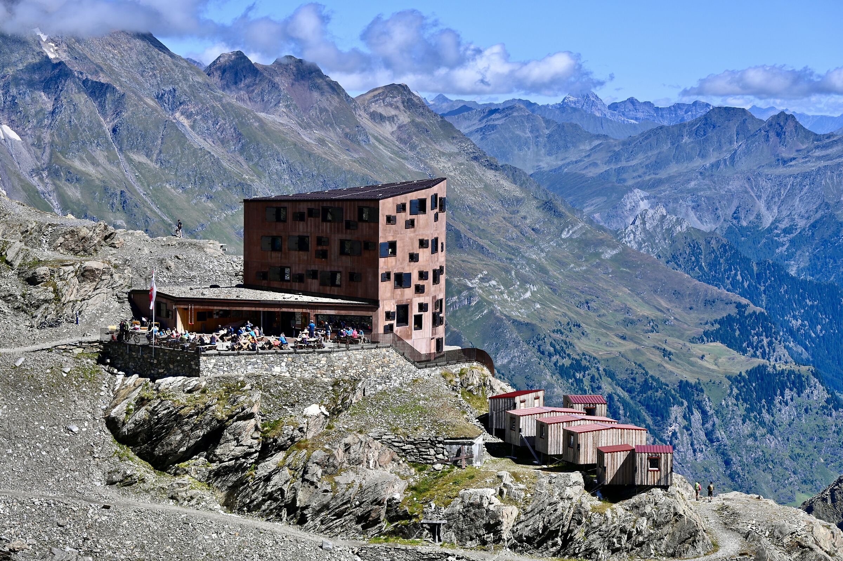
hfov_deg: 19.5
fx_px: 2457
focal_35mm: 105
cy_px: 280
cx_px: 422
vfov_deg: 13.0
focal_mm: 105
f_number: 7.1
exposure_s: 1/400
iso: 100
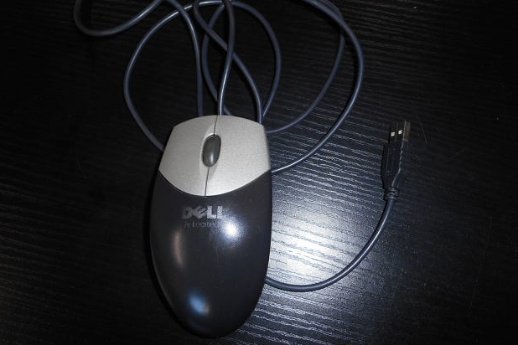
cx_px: 264
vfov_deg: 46.4
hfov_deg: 65.5
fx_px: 403
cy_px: 161
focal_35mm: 28
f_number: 3.4
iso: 80
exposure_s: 1/25
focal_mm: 4.7
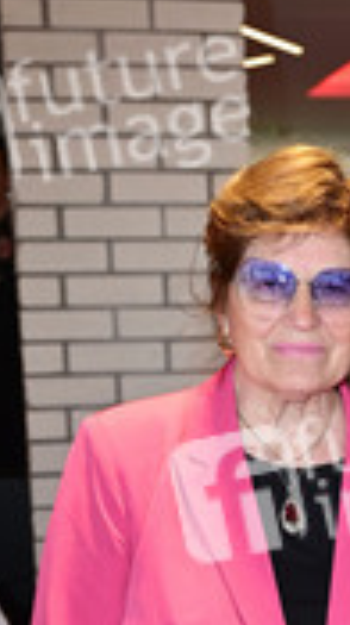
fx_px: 1506
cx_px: 457
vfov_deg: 22.3
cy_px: 657
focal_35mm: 91
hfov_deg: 12.8
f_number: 4
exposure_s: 1/200
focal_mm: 38
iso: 1250
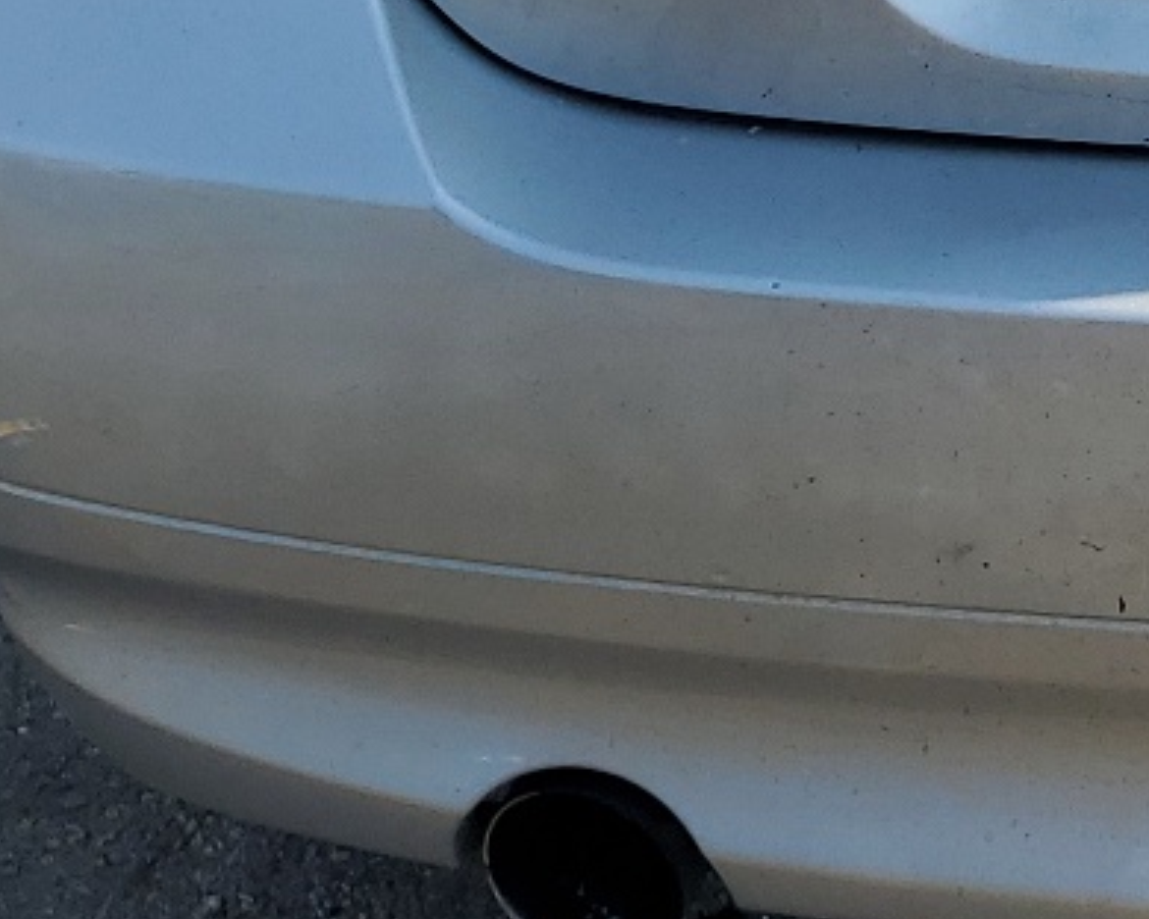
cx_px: 1538
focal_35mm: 104
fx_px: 3537
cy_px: -242
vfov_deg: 14.3
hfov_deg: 17.2
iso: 50
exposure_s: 1/3333
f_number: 1.5
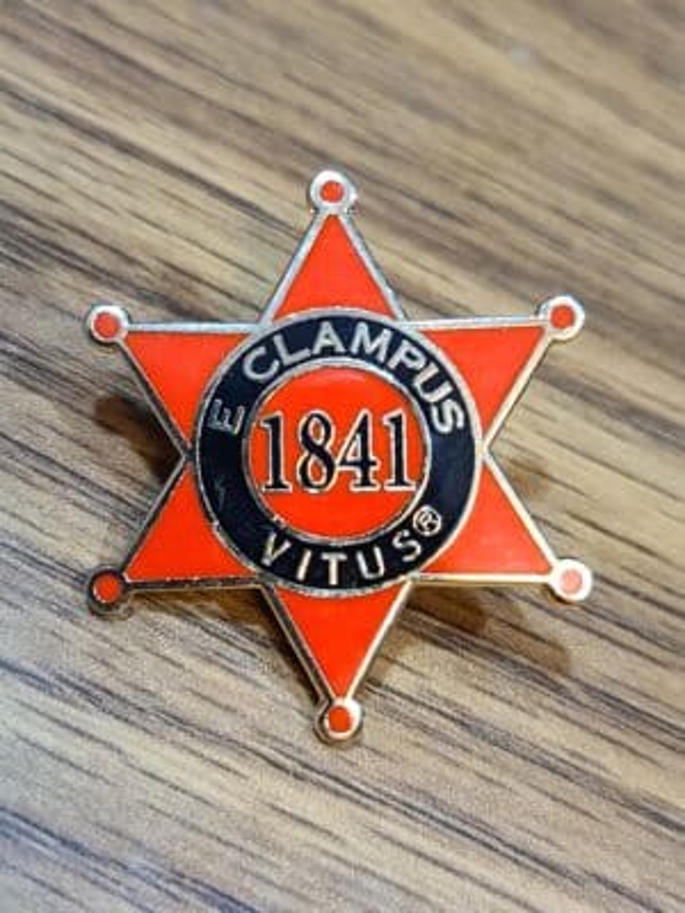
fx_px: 686
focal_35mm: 26
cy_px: 456
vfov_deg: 67.3
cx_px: 342
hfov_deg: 53.1
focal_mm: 5.4
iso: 320
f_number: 1.8
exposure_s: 1/40
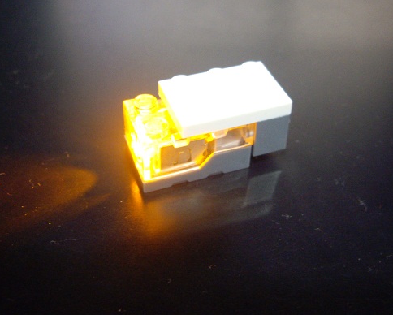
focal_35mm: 49
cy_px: 128
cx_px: 214
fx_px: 570
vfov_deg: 30.8
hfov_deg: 38.0
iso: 400
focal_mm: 7.9
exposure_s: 1/8
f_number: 2.8
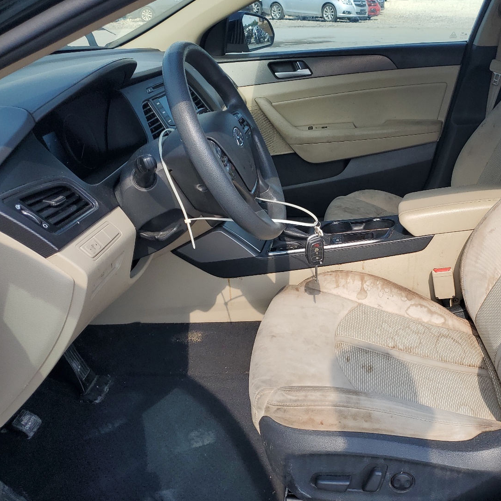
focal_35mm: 34
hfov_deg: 47.0
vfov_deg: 48.4
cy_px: 275
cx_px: 362
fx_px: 557
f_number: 1.5
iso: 50
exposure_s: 1/833
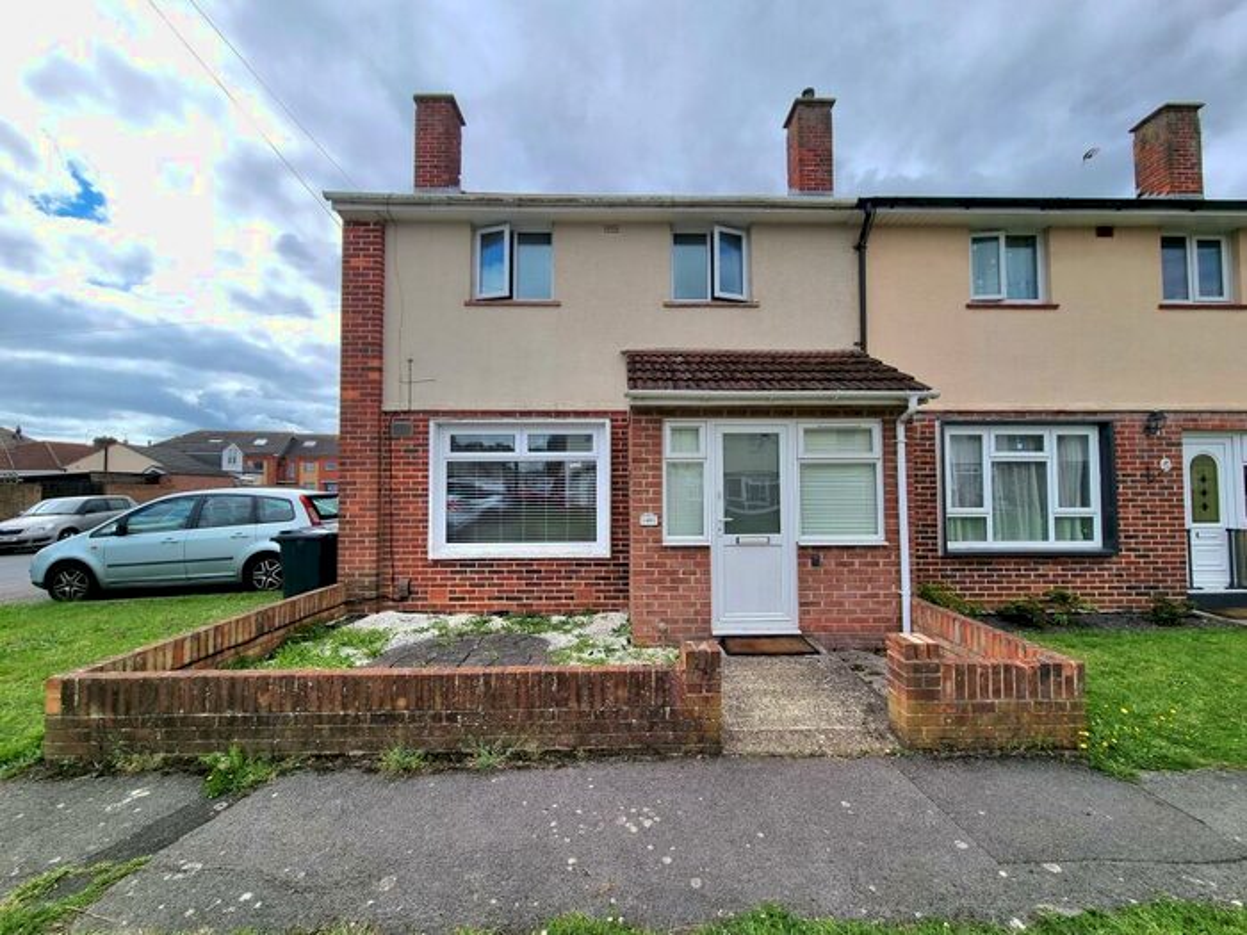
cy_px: 468
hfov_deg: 106.2
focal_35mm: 13
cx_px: 624
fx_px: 468
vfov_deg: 89.9
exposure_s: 1/2500
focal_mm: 2.2
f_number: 2.2
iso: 50
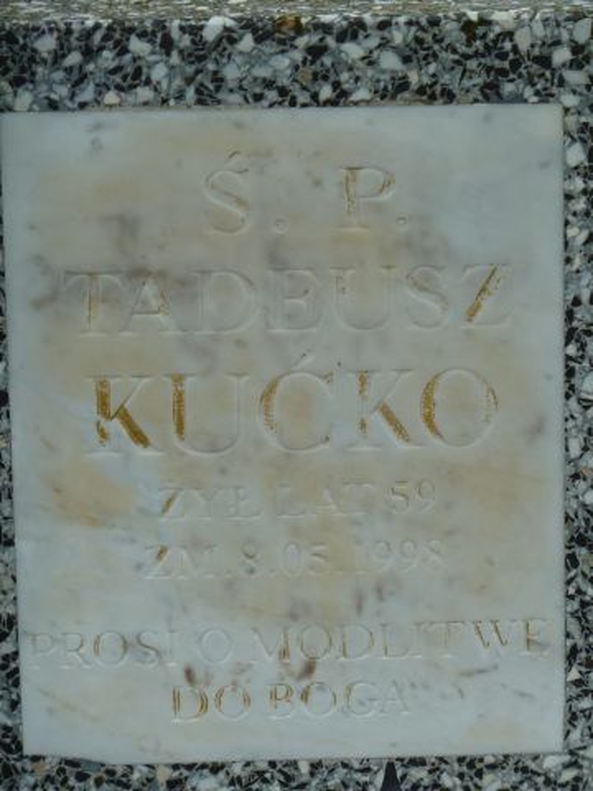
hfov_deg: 7.1
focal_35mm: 210
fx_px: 4797
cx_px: 296
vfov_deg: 9.4
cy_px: 396
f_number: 4.6
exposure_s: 1/200
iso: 80
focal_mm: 34.4
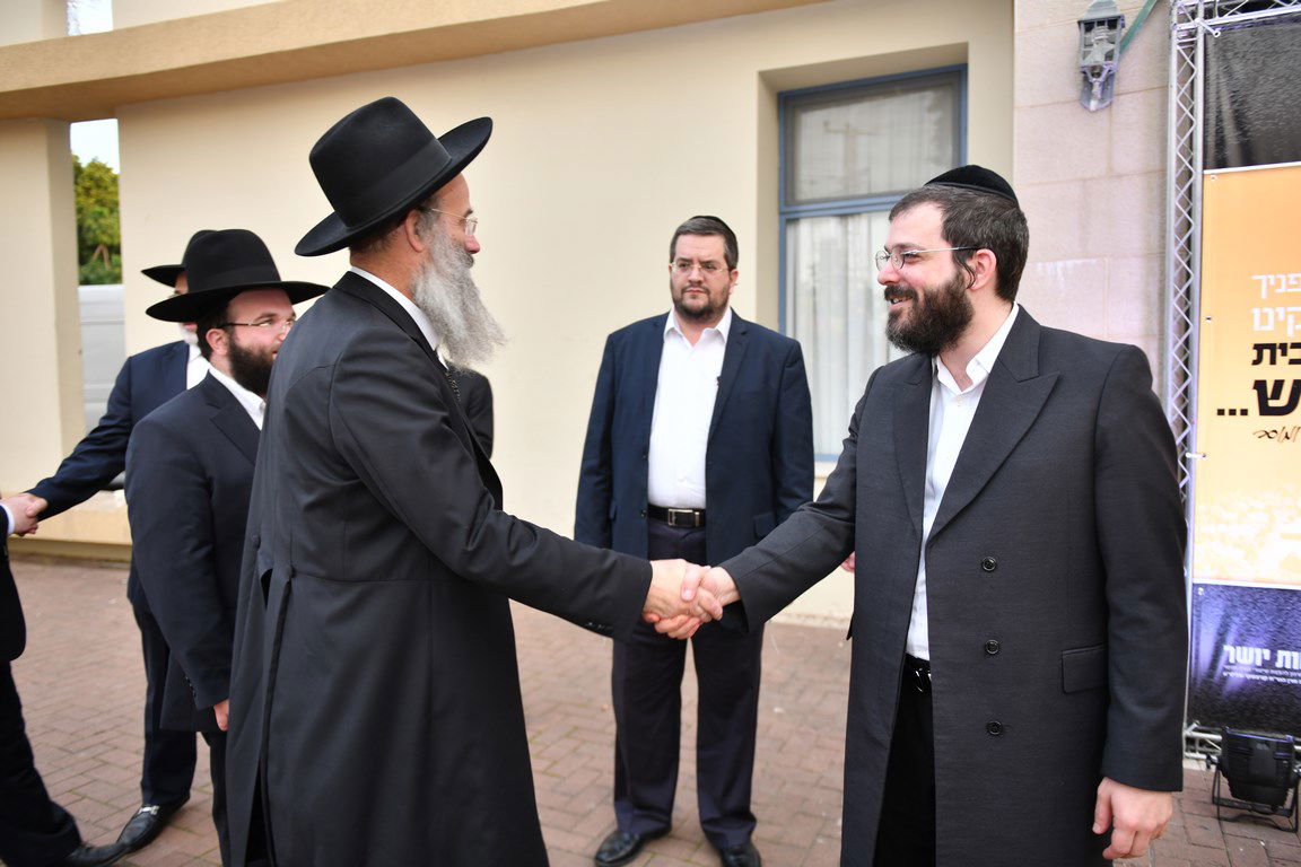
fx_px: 867
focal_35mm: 24
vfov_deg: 53.1
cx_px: 650
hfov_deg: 73.7
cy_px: 434
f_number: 16
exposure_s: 1/160
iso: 250
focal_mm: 24
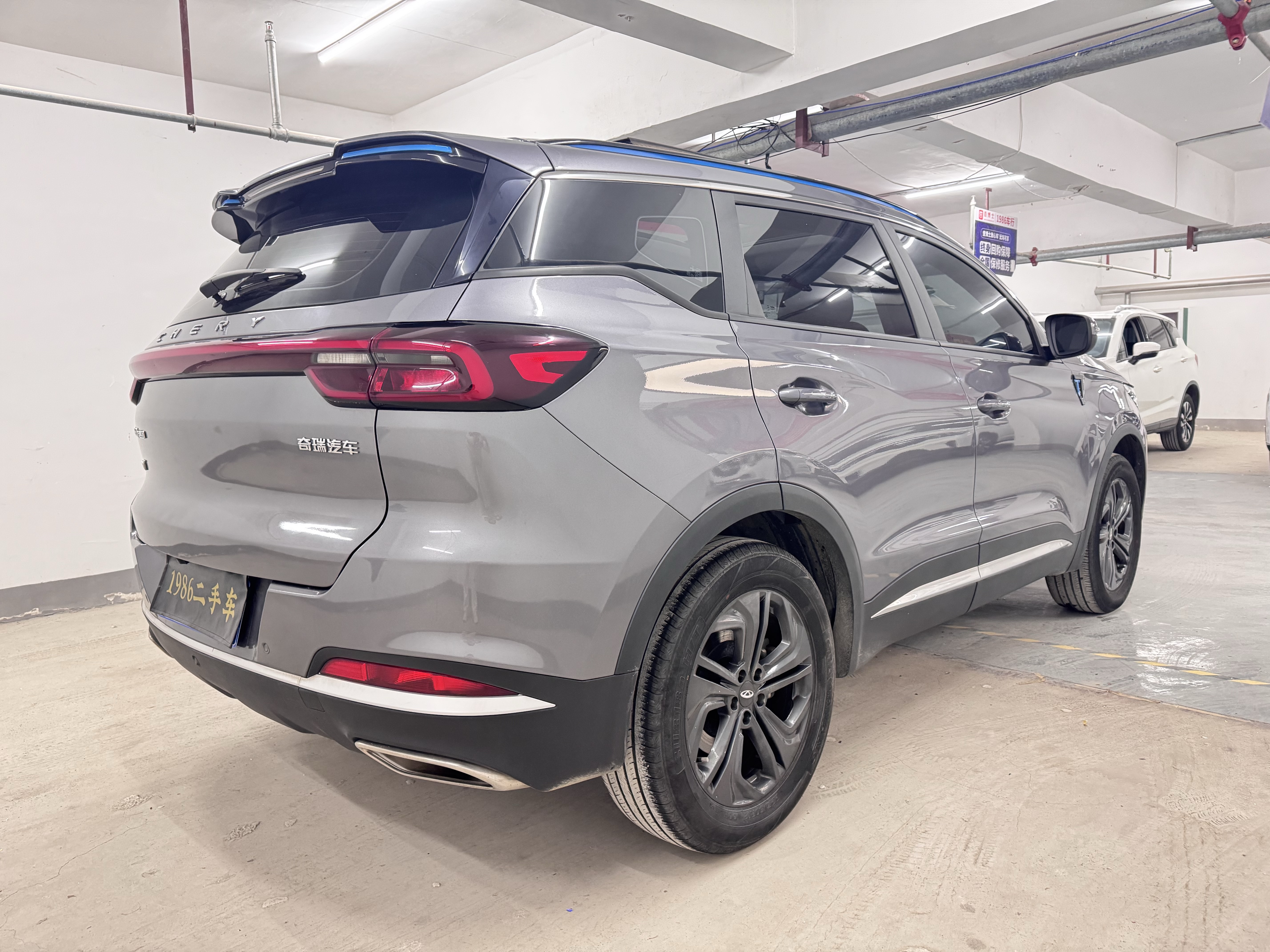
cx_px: 635
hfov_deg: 71.6
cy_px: 476
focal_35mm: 24
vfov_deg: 56.8
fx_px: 881
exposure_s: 1/50
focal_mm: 6.76
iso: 500
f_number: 1.78
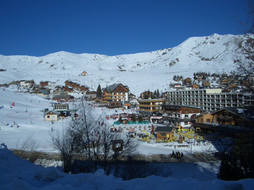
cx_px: 127
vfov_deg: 40.7
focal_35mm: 35
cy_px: 95
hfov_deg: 52.6
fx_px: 257
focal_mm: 5.8
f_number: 4.3
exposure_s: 1/1600
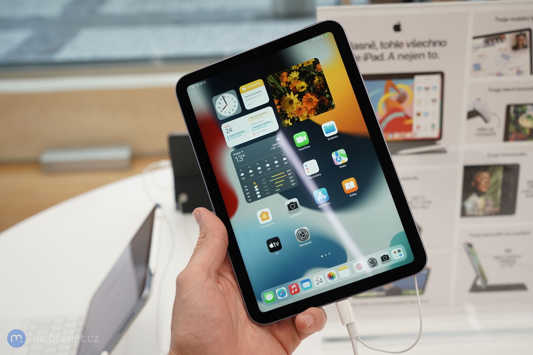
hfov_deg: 38.2
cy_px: 178
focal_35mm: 52
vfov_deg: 26.0
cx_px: 266
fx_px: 770
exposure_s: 1/80
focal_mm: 52
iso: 800
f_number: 7.1
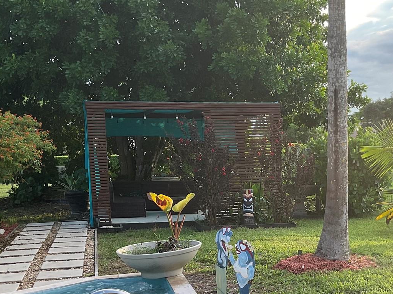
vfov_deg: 24.8
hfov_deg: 32.6
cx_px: 297
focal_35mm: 58
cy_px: 239
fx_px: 658
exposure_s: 1/238
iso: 16
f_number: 1.8
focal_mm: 3
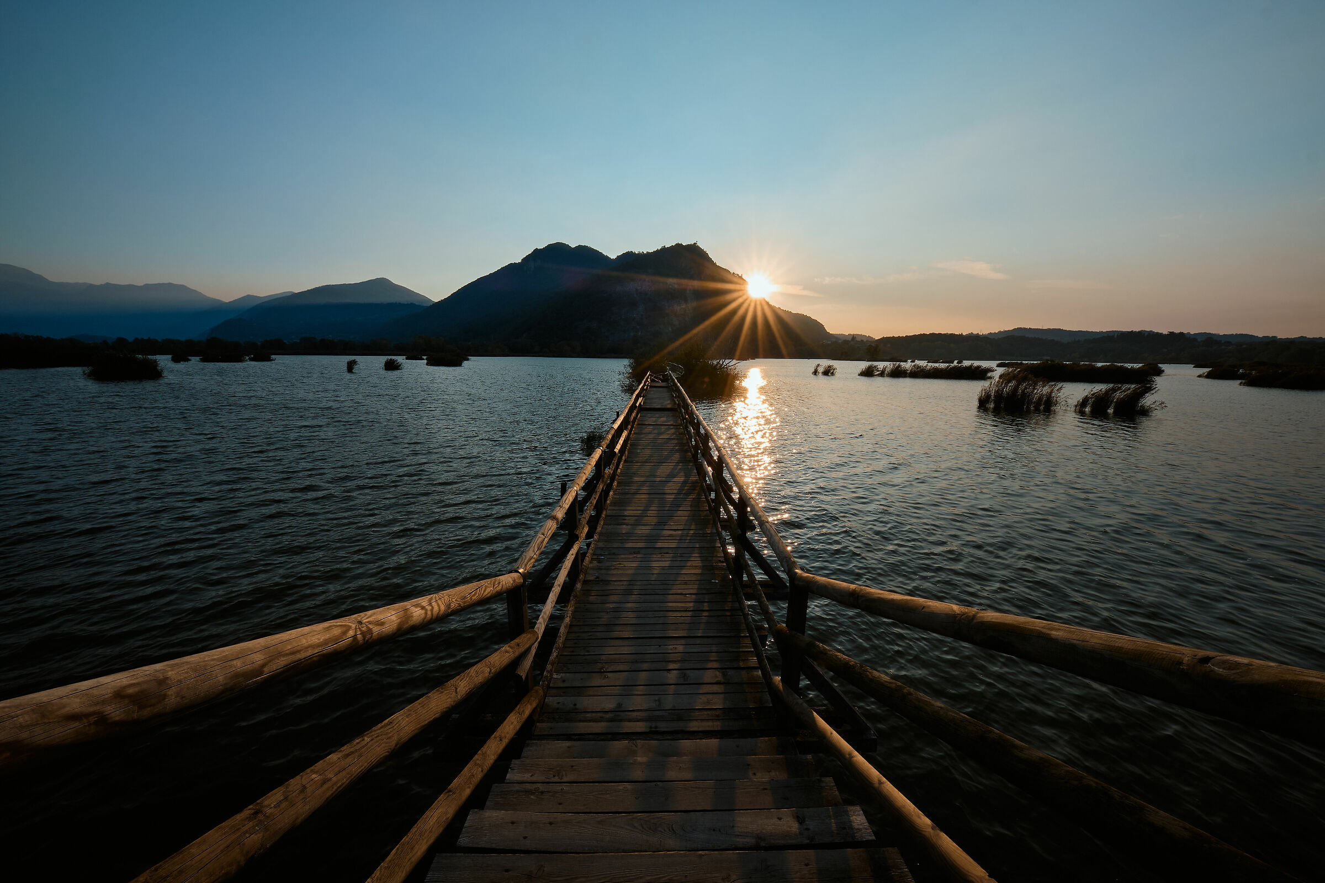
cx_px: 662
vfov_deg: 90.0
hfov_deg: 112.6
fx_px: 442
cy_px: 442
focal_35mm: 12
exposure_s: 1/105
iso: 200
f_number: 16
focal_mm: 8
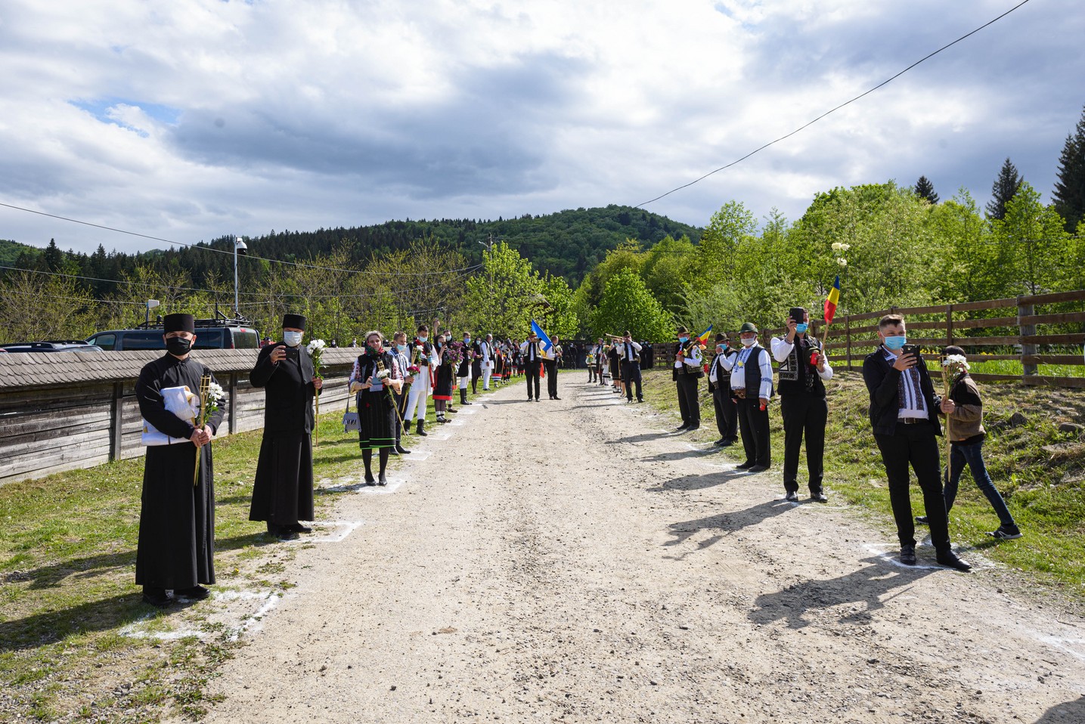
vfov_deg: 53.2
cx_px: 542
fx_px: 724
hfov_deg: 73.7
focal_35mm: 24
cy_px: 362
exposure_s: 1/200
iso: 125
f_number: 9
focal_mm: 24
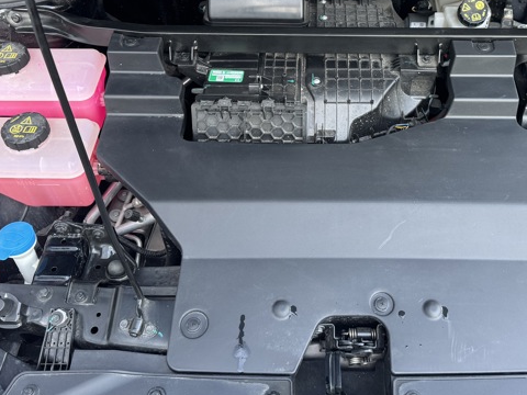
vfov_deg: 35.6
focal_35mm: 40
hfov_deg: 46.3
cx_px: 334
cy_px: 131
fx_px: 609
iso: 200
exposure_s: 1/109
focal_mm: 6.76
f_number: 1.78
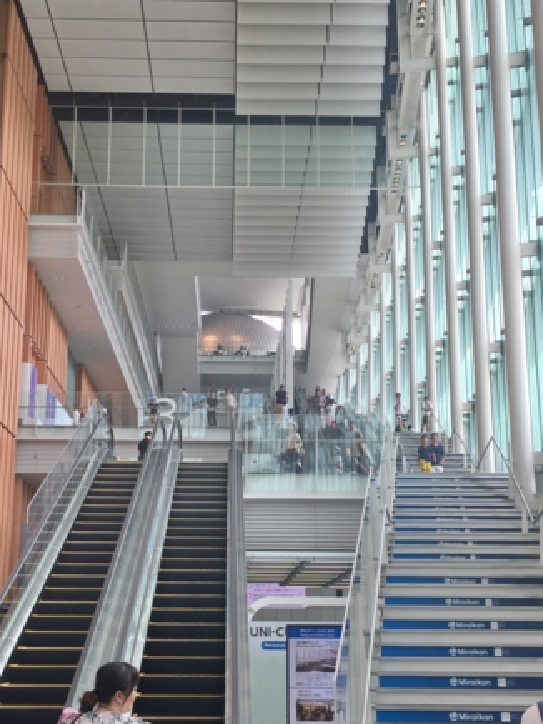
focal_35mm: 40
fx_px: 837
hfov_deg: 35.9
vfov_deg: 46.3
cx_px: 237
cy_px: 461
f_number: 2.2
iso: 32
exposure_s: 1/170
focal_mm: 4.15
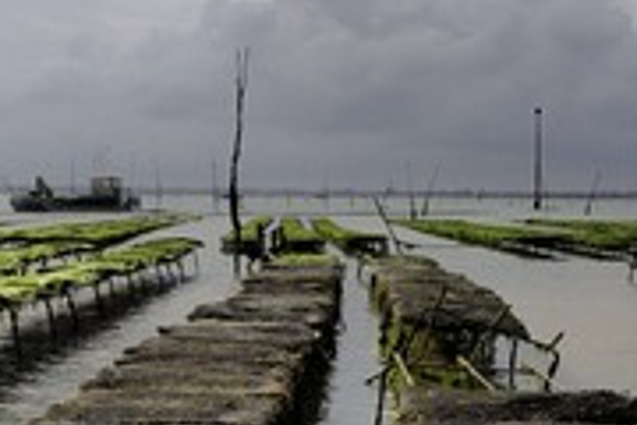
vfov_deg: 16.2
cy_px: 287
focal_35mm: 84
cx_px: -27
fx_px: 1486
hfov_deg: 23.0
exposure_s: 1/160
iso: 100
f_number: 12
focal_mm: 24
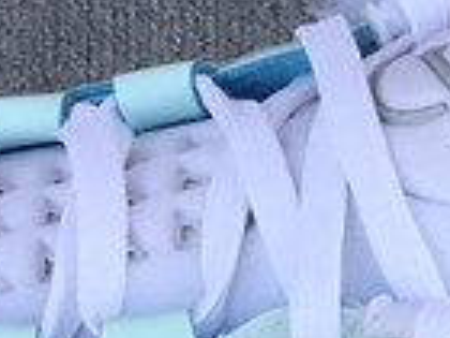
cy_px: 645
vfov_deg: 7.2
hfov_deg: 9.9
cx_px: 267
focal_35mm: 200
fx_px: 2600
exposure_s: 1/245
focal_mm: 3.3
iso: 25
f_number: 2.4
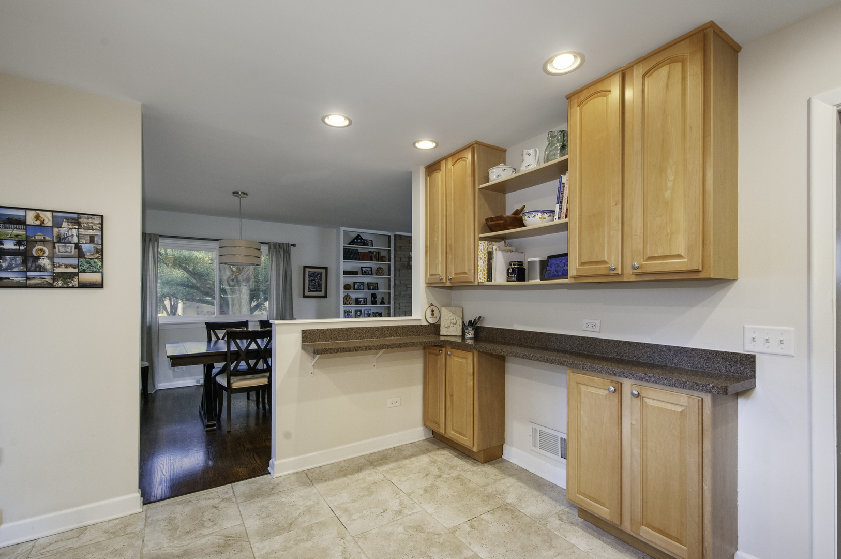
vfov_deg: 77.2
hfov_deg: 100.5
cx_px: 420
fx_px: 350
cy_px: 280
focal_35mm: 15
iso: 640
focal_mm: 10
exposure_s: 1/125
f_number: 9
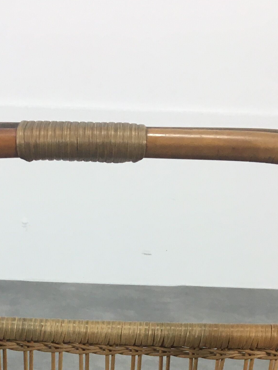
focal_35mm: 76
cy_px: 478
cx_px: 65
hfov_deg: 19.2
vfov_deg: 22.9
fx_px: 814
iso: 40
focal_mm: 4.15
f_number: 2.2
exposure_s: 1/33
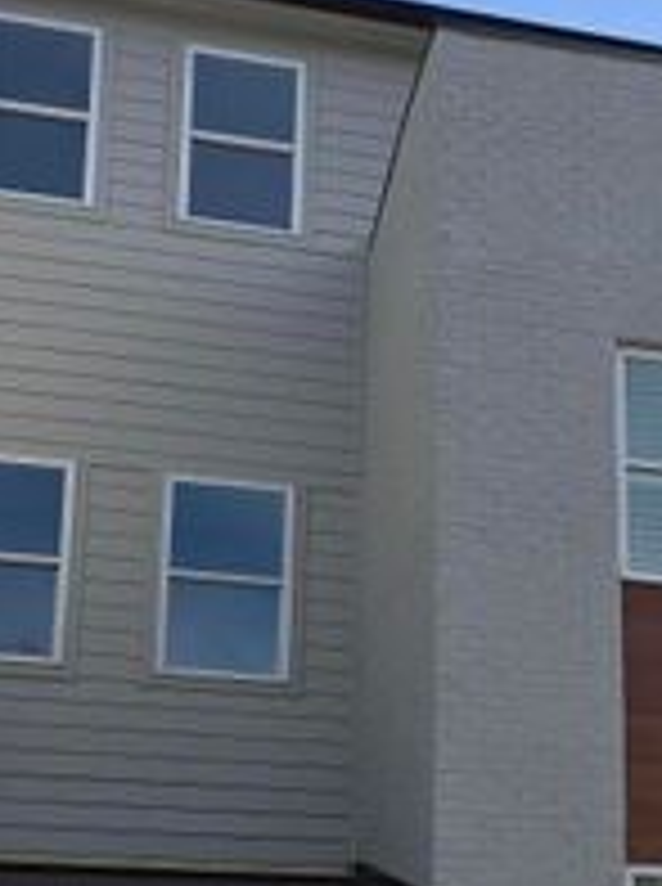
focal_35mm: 78
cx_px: 676
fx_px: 1995
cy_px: 686
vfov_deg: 24.7
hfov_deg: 18.3
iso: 12
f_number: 1.7
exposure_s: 1/616
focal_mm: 6.3
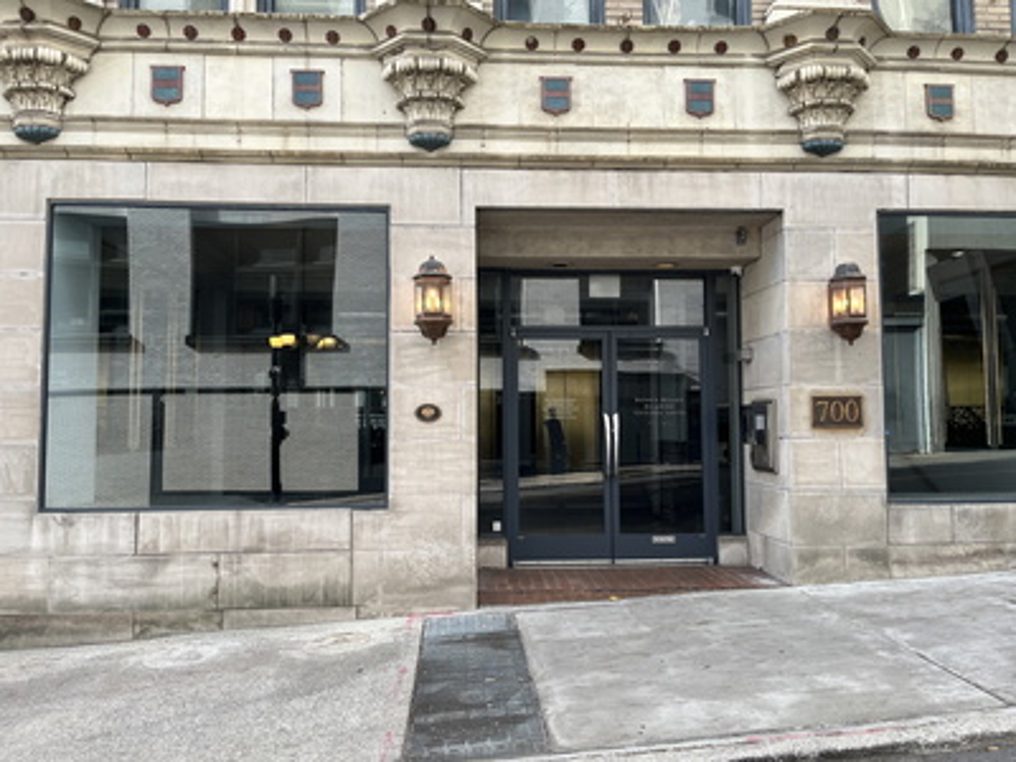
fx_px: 763
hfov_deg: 67.3
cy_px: 381
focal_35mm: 26
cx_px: 508
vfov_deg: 53.1
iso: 50
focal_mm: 5.1
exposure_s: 1/484
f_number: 1.6
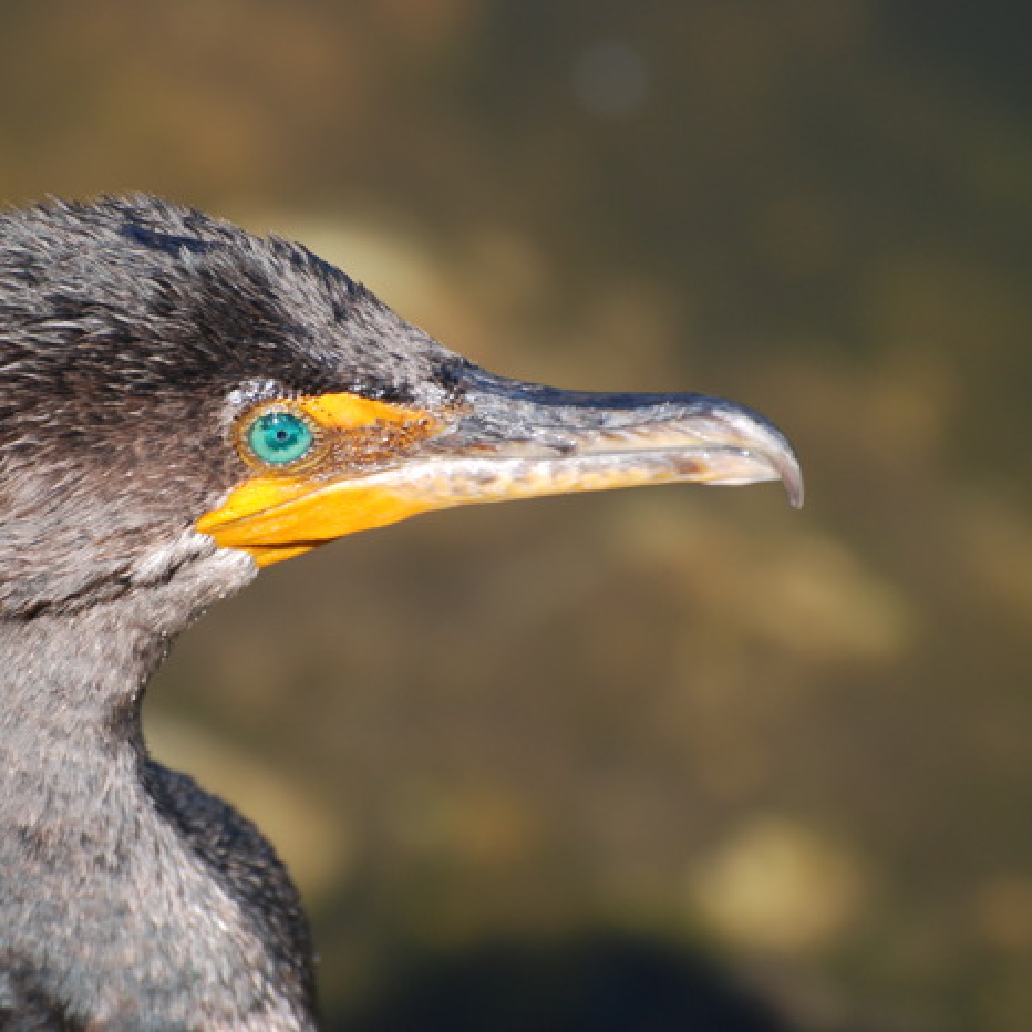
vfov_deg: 3.8
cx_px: 317
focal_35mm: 460
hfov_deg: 3.8
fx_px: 15515
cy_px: 515
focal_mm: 240
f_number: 5.6
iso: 250
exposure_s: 1/400
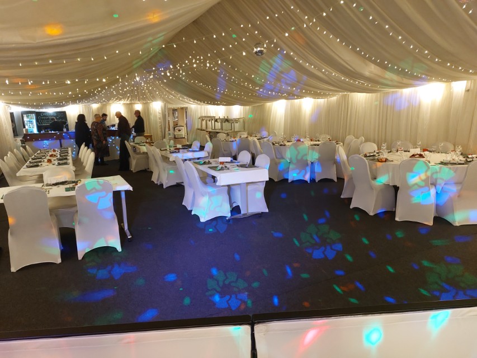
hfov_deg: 71.6
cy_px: 179
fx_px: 331
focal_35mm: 24
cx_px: 238
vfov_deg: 56.8
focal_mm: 5.23
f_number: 1.8
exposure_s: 1/50
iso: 500
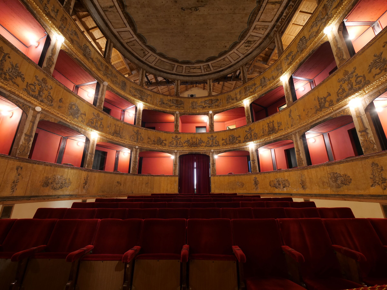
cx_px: 194
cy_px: 145
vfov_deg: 85.7
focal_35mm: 14
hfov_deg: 102.1
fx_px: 157
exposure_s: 1/2.5
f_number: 4.5
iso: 500
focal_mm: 7
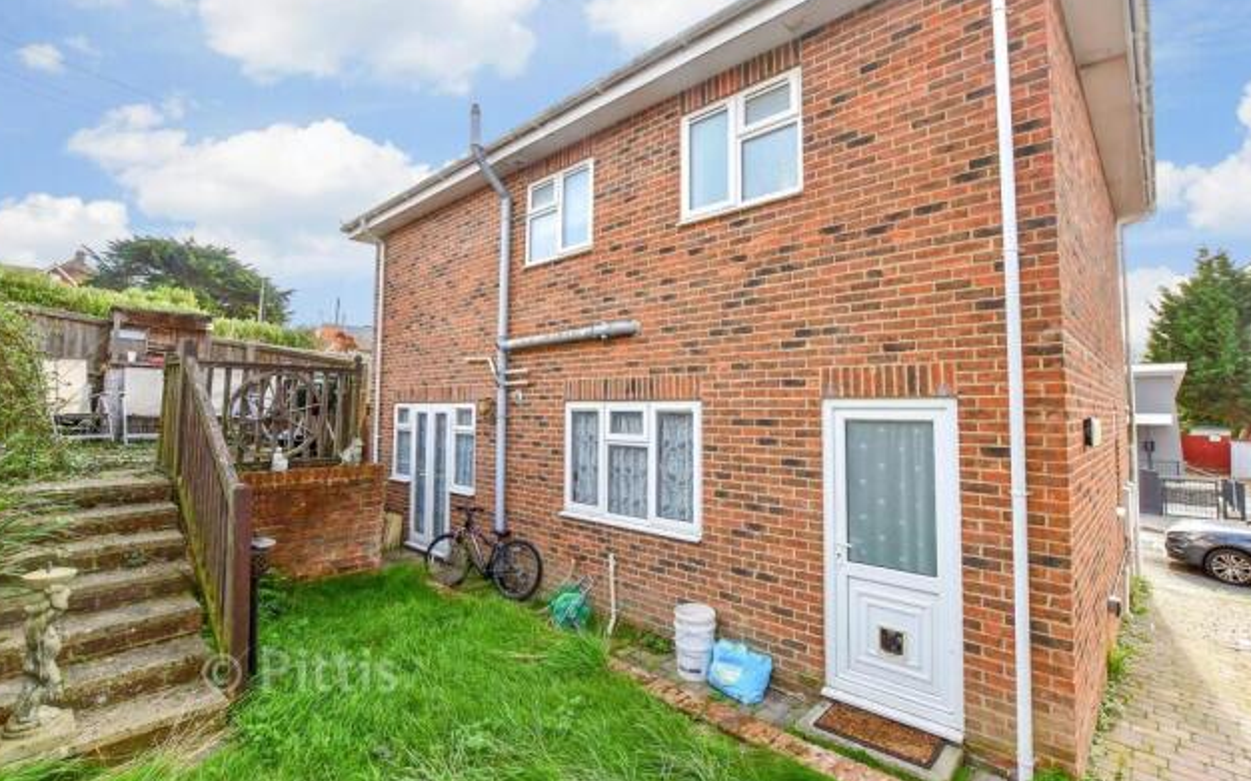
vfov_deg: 71.2
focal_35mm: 16
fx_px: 545
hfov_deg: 97.8
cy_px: 373
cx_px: 626
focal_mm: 10
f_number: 8
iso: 250
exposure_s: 1/125
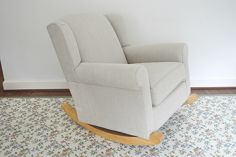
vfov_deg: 36.8
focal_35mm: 36
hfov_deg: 53.2
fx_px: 236
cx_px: 118
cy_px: 78
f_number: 4
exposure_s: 1/40
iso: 400
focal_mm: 24
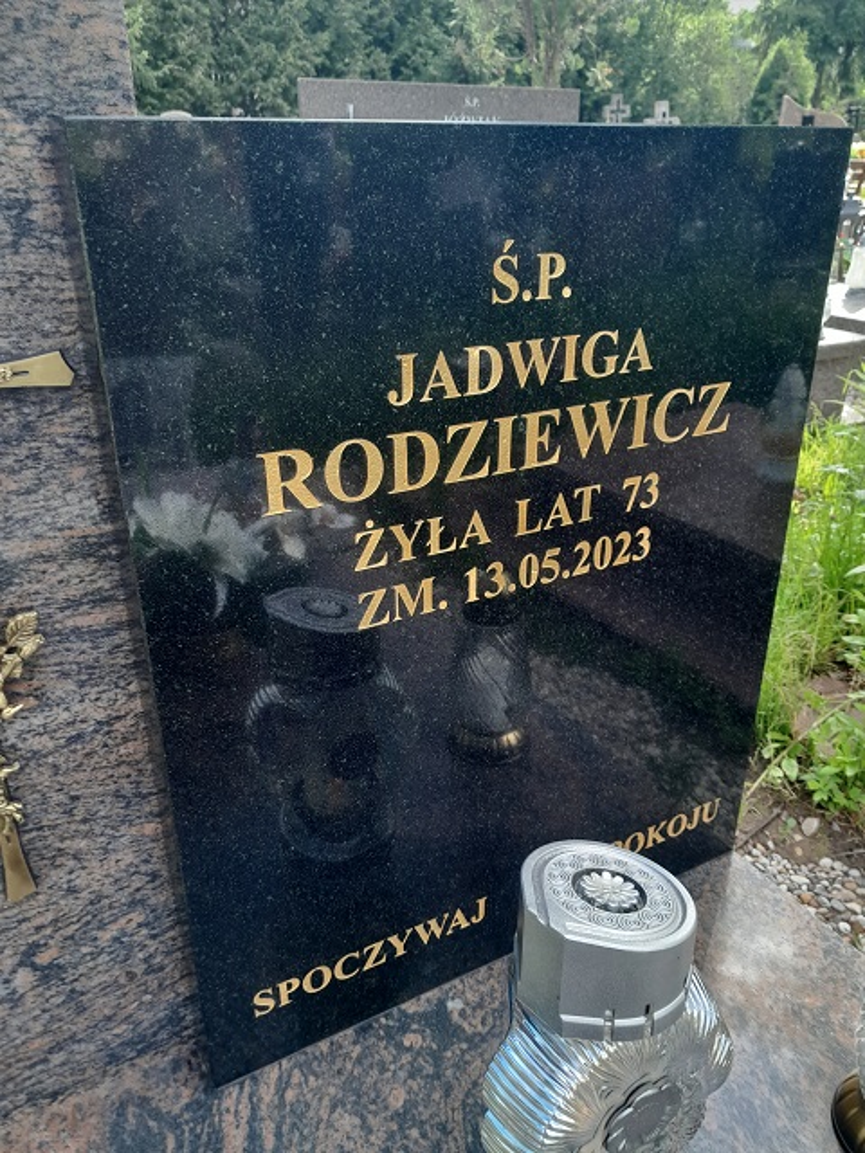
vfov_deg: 65.3
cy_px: 576
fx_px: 900
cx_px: 432
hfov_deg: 51.4
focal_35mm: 27
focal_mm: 4
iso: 40
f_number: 1.8
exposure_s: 1/50
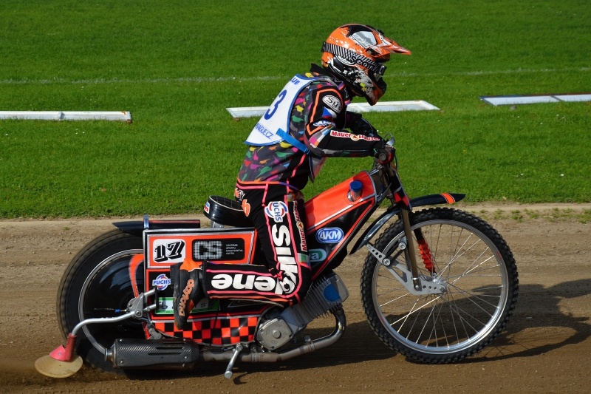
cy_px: 197
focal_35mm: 99
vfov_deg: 13.8
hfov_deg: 20.6
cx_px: 296
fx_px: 1625
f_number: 8
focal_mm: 66
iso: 400
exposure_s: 1/2000
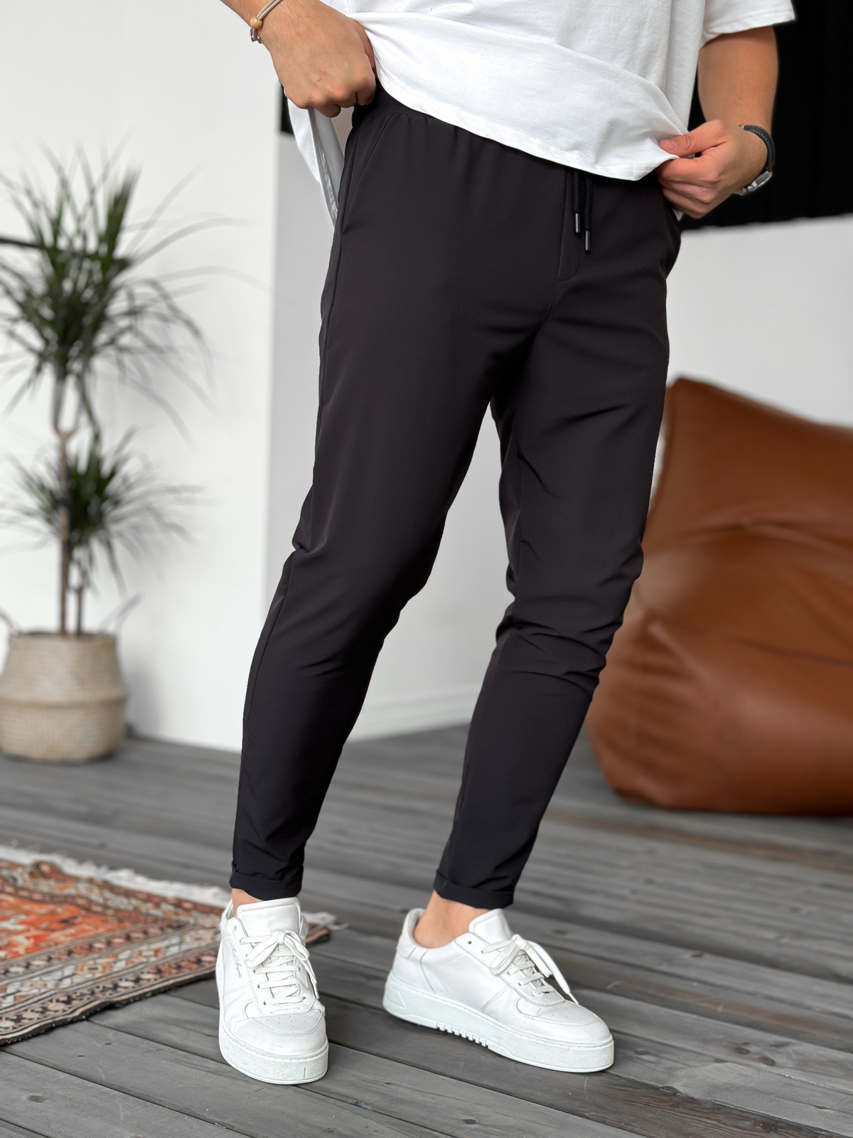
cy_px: 569
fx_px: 1577
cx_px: 426
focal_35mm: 48
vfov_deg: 39.7
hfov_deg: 30.3
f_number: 1.8
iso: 100
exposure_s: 1/75
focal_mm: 6.86
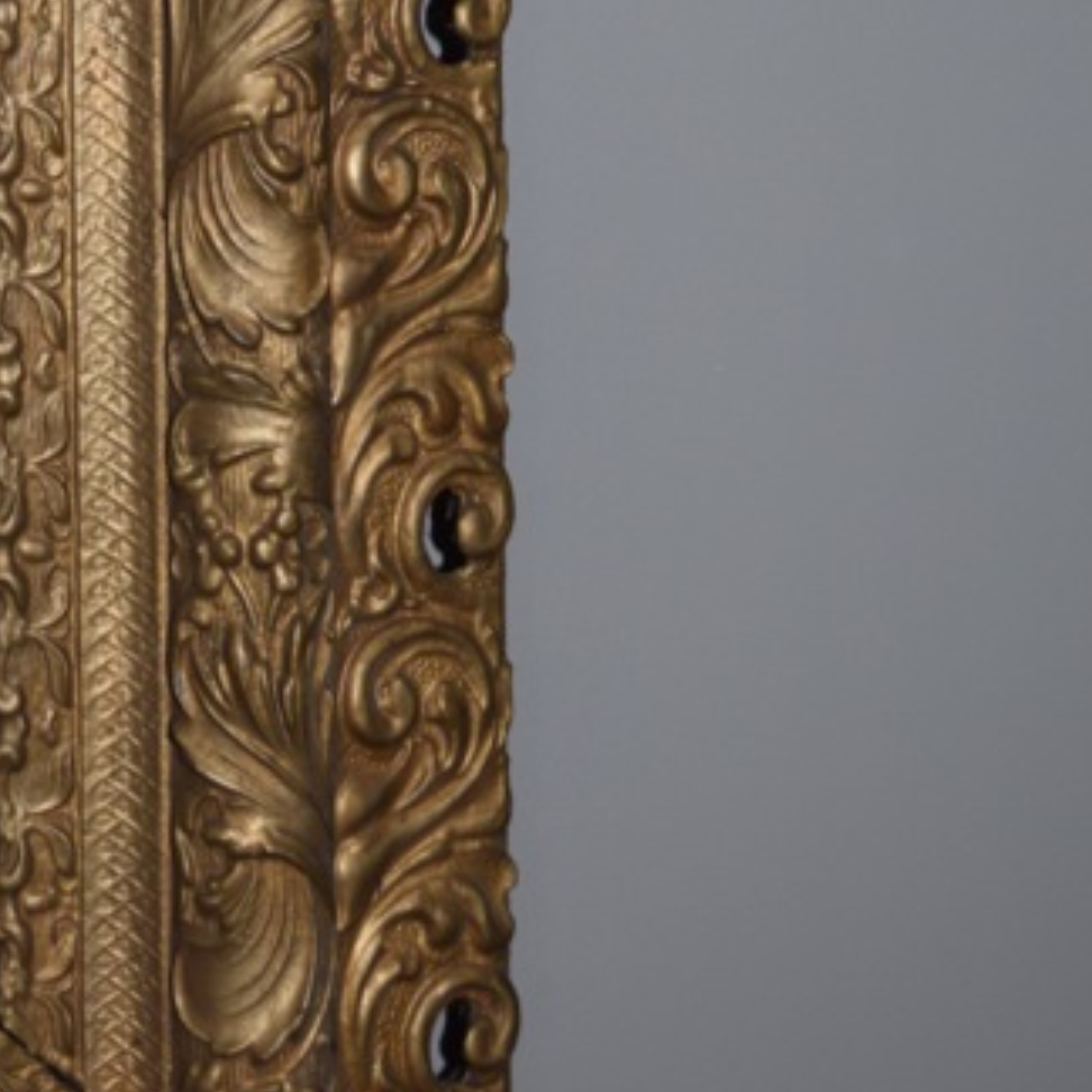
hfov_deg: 13.8
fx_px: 4497
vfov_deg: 13.7
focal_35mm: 126
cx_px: 234
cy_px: 34
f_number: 4.5
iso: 450
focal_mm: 32
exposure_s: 1/60
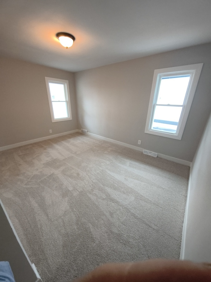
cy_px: 141
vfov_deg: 110.5
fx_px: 98
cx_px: 106
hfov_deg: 94.5
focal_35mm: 12
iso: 1246
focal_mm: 1.83
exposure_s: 1/24
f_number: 2
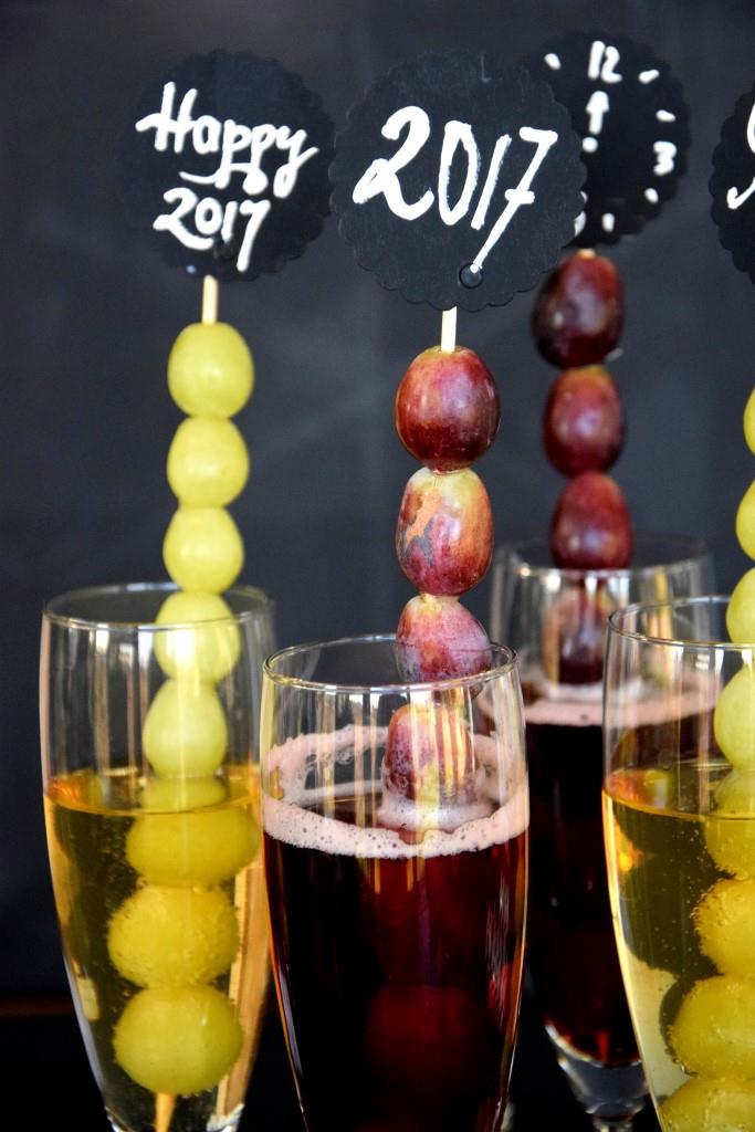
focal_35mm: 112
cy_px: 566
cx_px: 378
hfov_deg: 12.2
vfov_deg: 18.2
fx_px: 3538
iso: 2500
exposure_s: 1/250
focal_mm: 75
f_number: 5.3
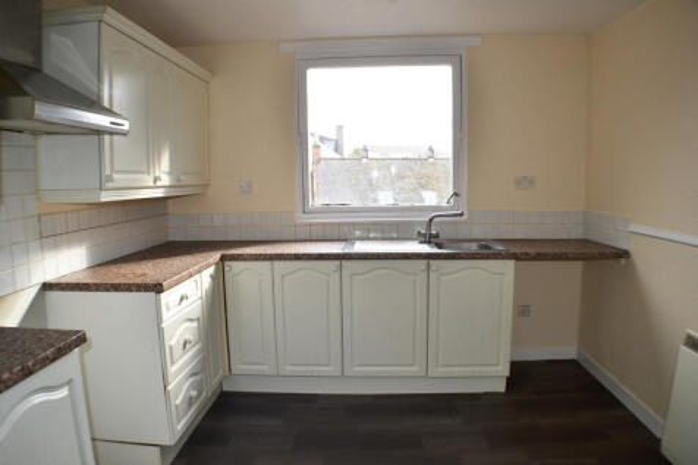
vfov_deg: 43.6
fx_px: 581
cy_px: 232
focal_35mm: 30
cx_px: 349
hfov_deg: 61.9
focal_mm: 20
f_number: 4
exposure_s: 1/125
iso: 125
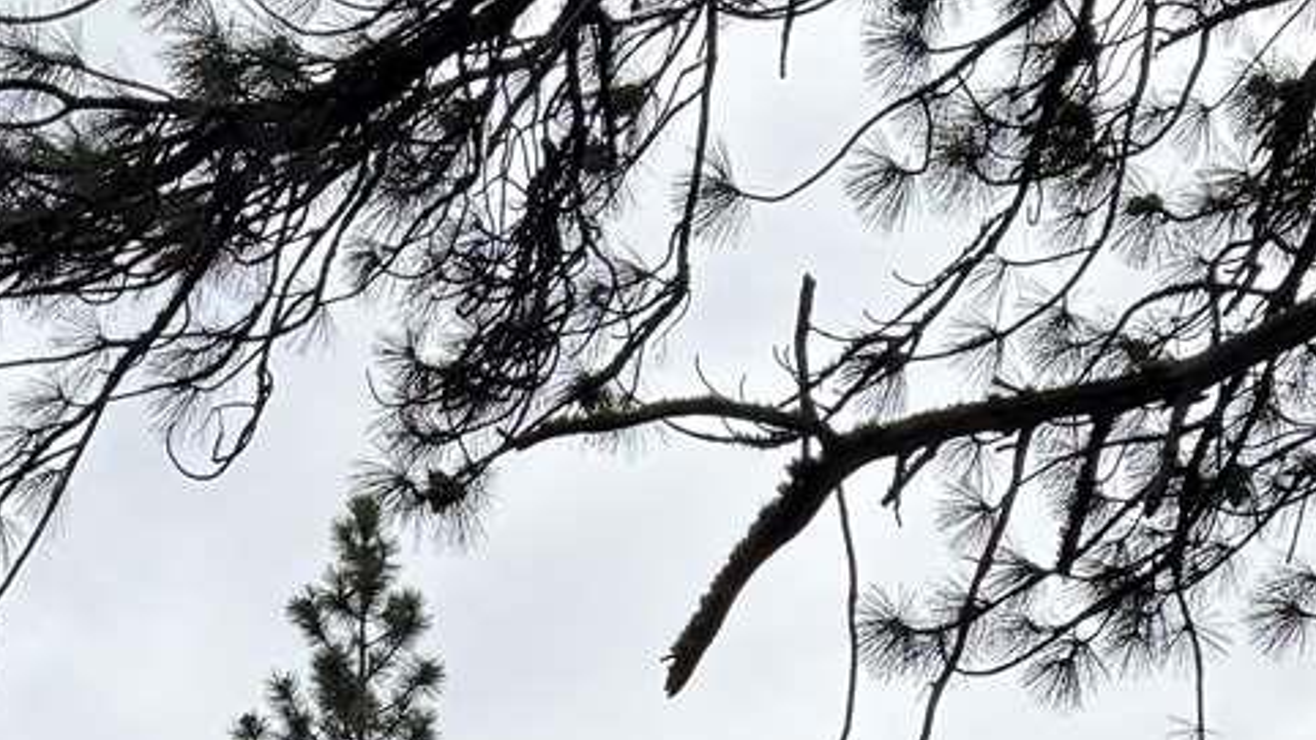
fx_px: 4361
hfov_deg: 17.1
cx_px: 860
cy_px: 1739
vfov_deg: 8.8
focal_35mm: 125
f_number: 1.78
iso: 80
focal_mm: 6.76
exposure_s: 1/6711
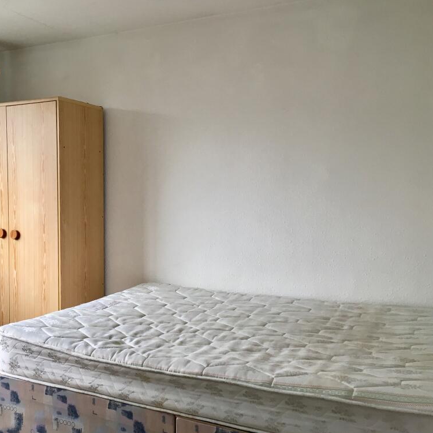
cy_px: 219
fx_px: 495
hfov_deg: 46.8
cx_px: 164
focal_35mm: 35
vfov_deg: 47.2
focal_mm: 4.15
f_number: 2.2
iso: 32
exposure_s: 1/33
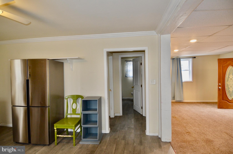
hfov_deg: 53.2
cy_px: 77
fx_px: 232
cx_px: 116
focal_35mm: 36
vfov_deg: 36.7
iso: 560
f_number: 4
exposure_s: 1/60
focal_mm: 24
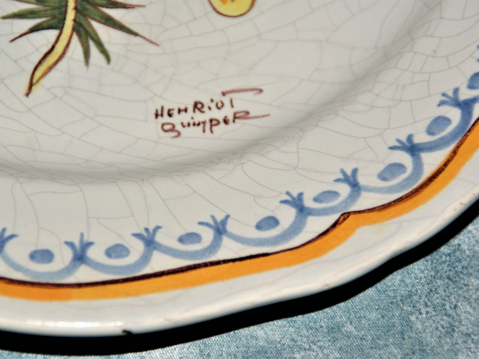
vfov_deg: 6.8
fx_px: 3038
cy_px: 180
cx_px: 217
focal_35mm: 220
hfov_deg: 9.0
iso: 400
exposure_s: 1/125
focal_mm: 135
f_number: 6.3
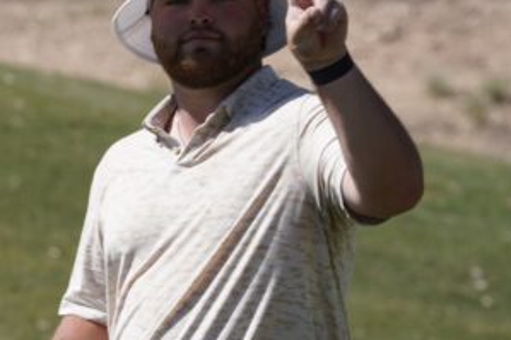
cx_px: 75
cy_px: 221
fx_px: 14342
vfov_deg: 1.4
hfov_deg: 2.0
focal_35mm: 1011
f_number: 14
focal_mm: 478
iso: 125
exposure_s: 1/100
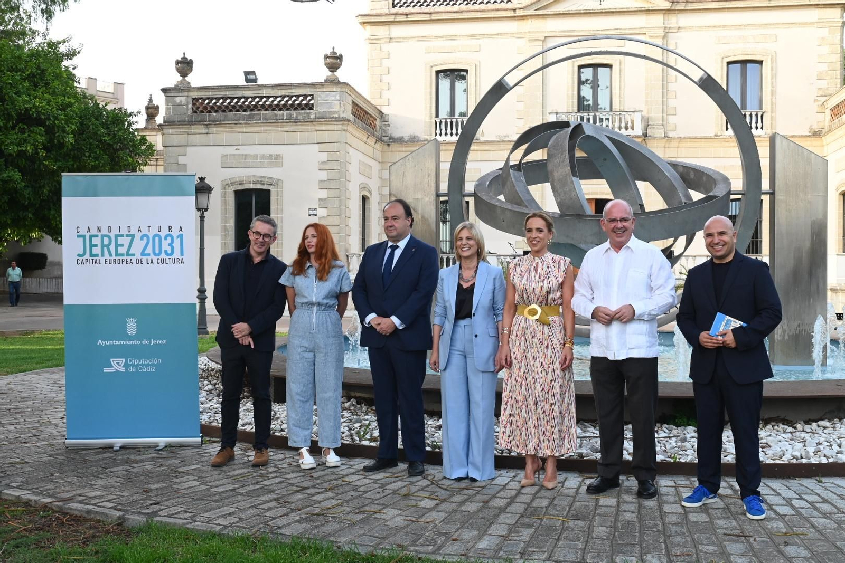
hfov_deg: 48.5
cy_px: 282
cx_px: 422
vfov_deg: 33.4
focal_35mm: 40
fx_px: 939
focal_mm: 40
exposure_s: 1/320
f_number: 9
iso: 2000
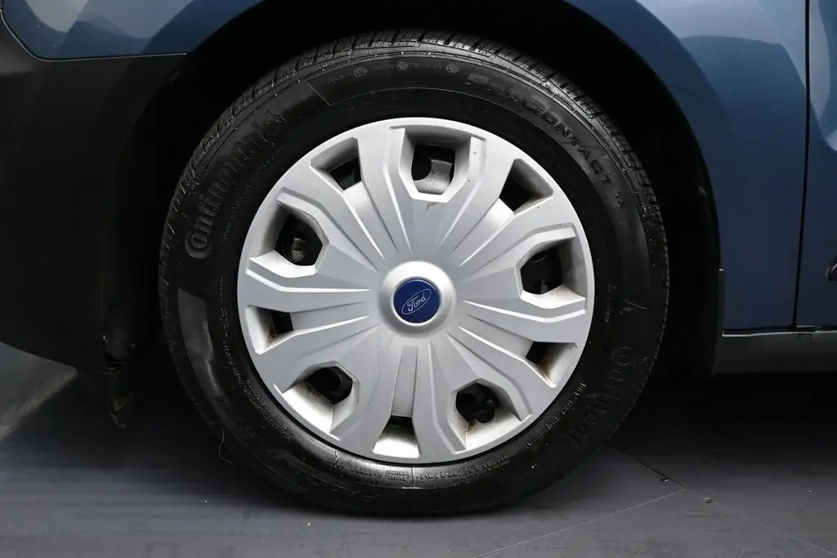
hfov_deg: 51.3
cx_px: 418
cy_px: 279
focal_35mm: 38
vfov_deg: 35.5
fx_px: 872
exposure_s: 1/125
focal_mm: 25
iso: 500
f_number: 4.2
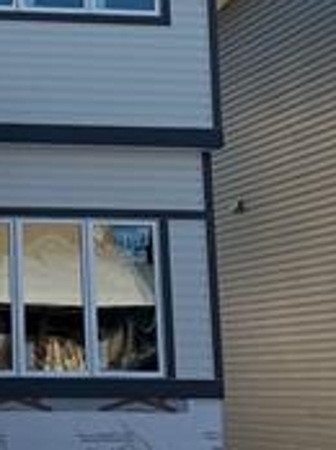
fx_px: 1375
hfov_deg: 13.3
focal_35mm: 106
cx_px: -134
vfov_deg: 18.5
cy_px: 132
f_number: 1.78
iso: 80
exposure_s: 1/4673
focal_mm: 6.76
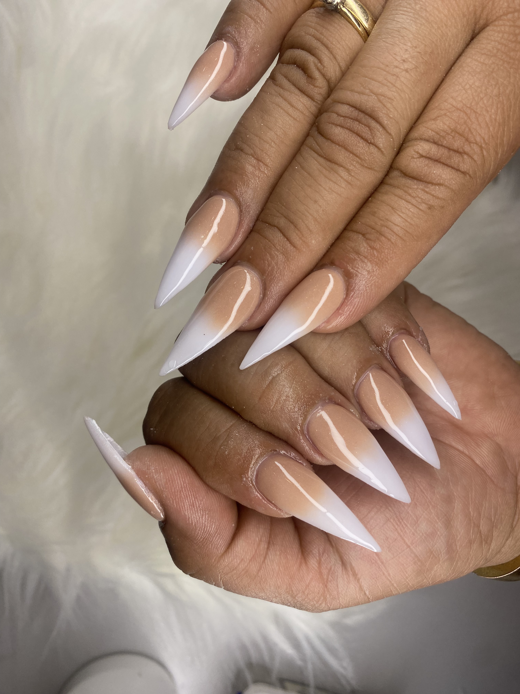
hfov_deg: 53.1
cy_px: 347
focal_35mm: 26
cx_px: 260
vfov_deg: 67.3
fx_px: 521
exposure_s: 1/793
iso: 32
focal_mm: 4.25
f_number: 1.8
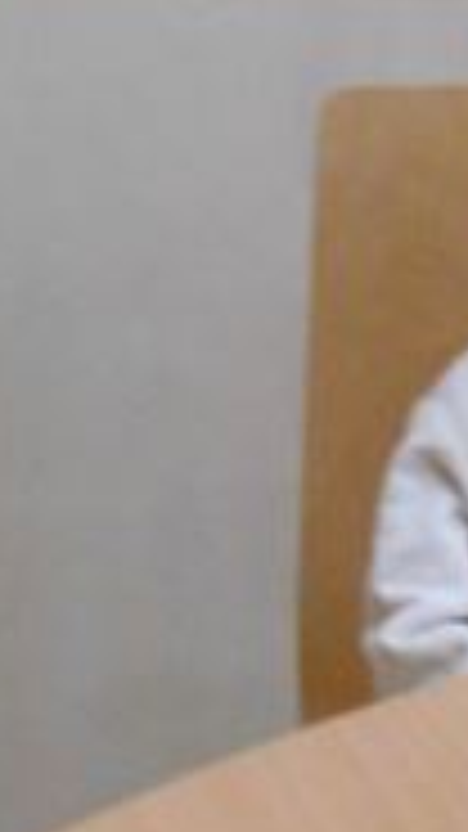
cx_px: 1076
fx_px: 2340
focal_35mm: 106
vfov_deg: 19.8
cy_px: 103
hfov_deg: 10.1
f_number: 3.4
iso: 800
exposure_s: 1/80
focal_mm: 5.1
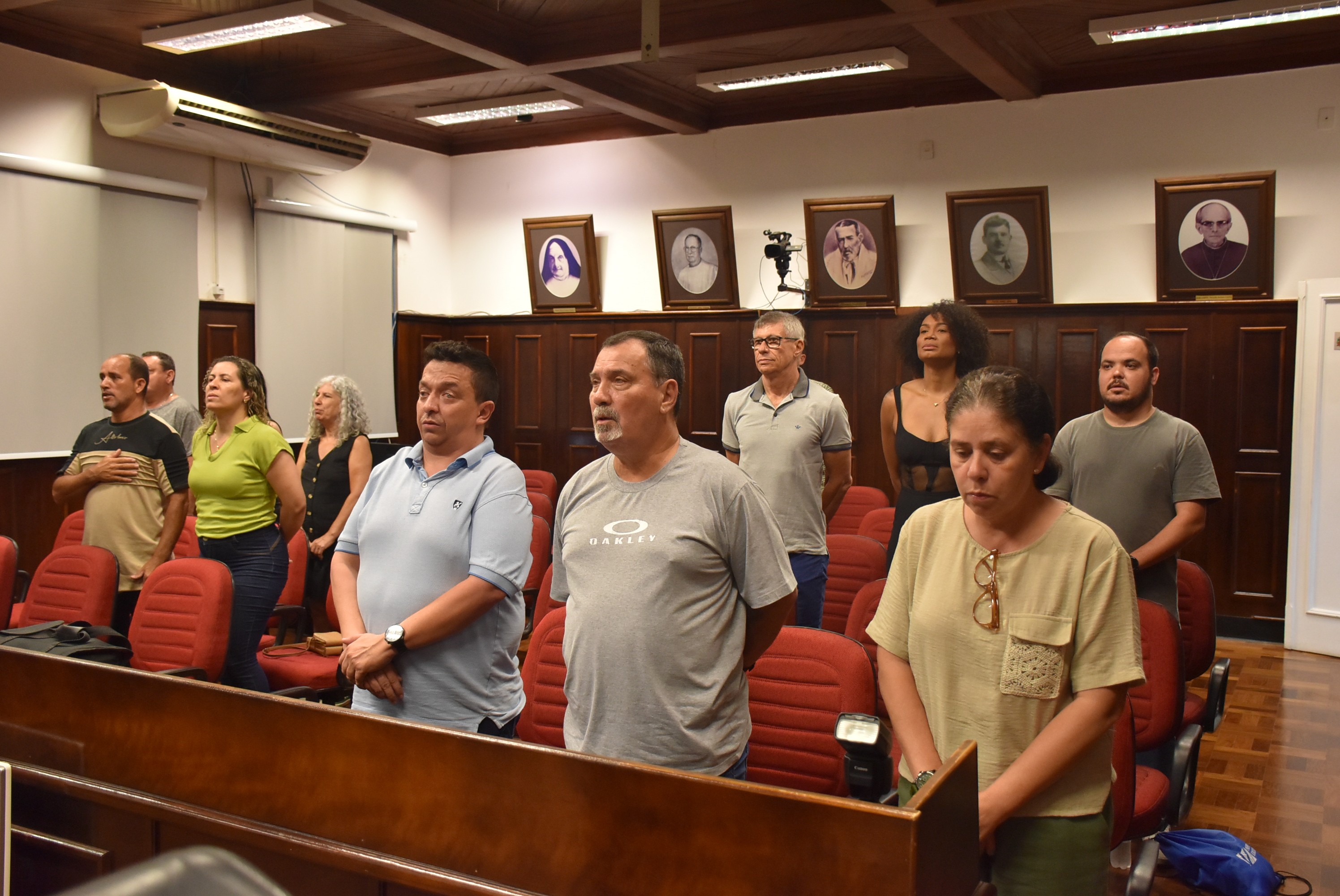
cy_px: 448
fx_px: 1229
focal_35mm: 33
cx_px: 670
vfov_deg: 40.0
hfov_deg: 57.2
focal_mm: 22
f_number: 3.5
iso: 1250
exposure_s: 1/60
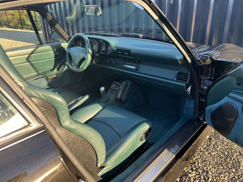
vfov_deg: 53.1
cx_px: 122
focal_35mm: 26
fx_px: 183
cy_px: 91
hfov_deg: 67.3
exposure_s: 1/121
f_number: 1.5
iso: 32
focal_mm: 5.7
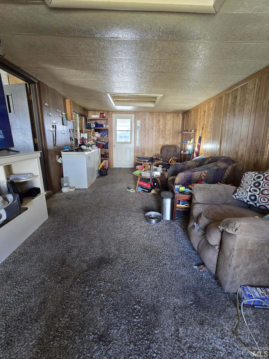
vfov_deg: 102.0
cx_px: 136
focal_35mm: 14
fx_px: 145
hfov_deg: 85.7
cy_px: 173
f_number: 2.2
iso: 400
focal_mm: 2.2
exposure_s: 1/60
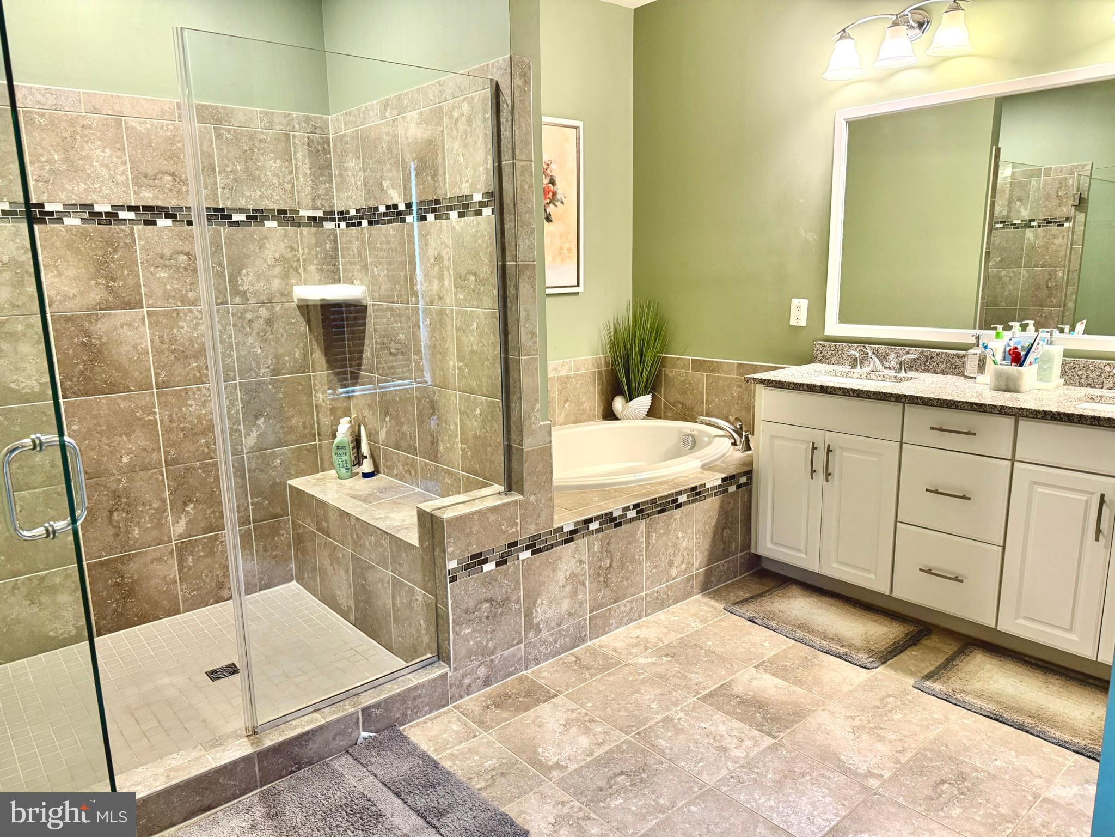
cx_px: 558
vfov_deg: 56.8
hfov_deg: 71.6
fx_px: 773
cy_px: 418
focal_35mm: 24
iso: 320
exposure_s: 1/60
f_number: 1.78
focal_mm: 6.76
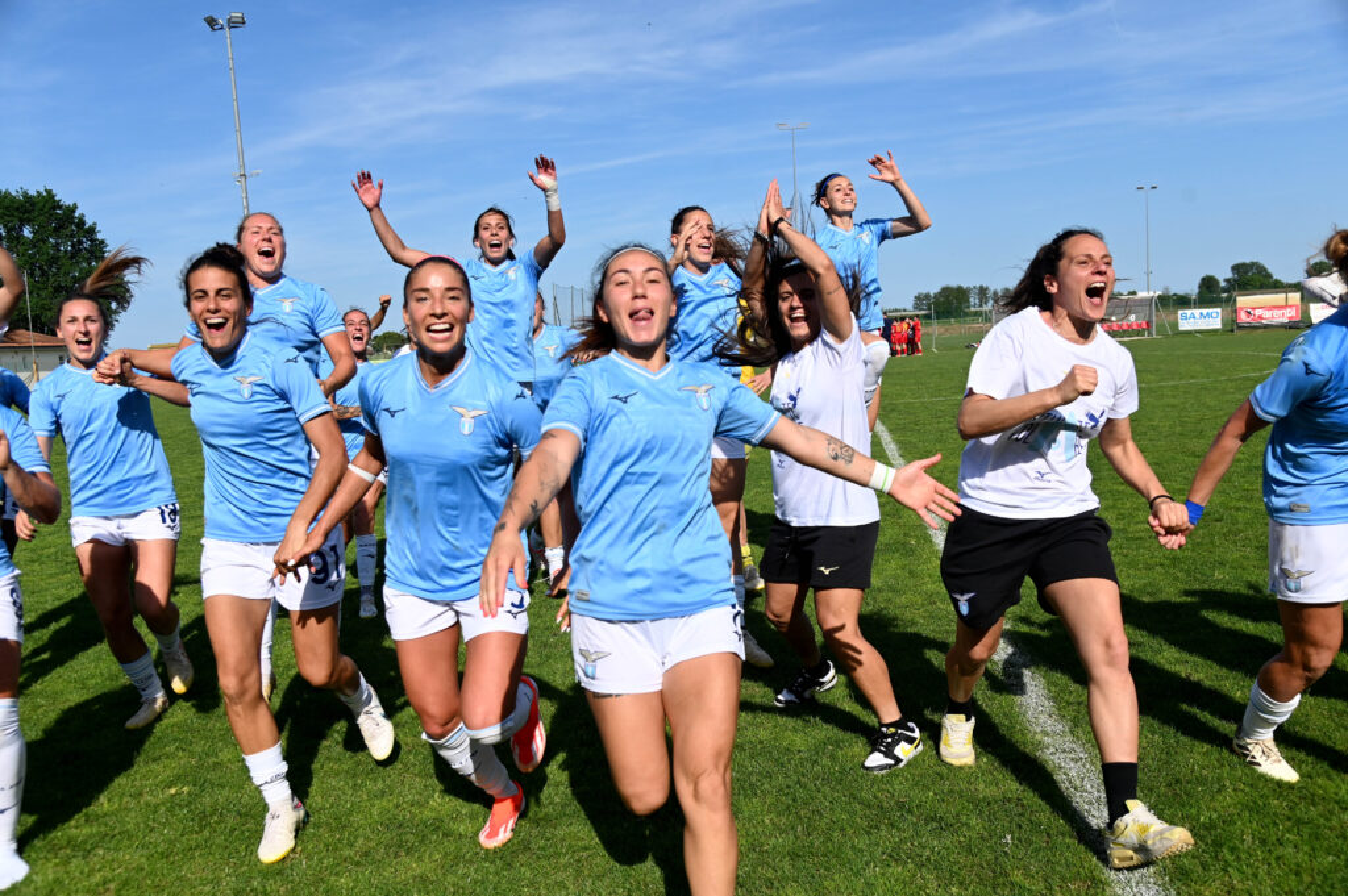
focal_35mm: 30
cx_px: 674
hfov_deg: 62.0
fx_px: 1122
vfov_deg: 43.5
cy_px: 448
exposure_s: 1/3200
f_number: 5.6
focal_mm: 30
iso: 400
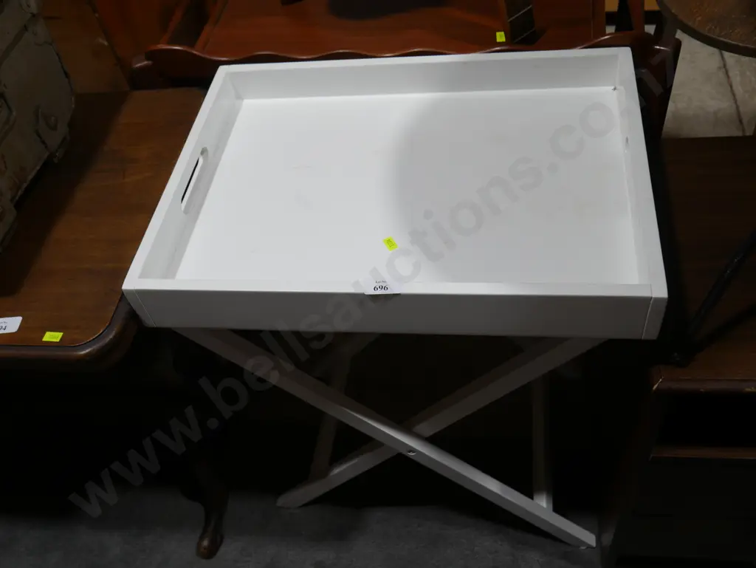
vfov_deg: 44.2
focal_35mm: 32
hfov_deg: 56.8
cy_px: 284
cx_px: 378
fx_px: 699
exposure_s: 1/125
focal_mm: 16
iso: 200
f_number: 4.5
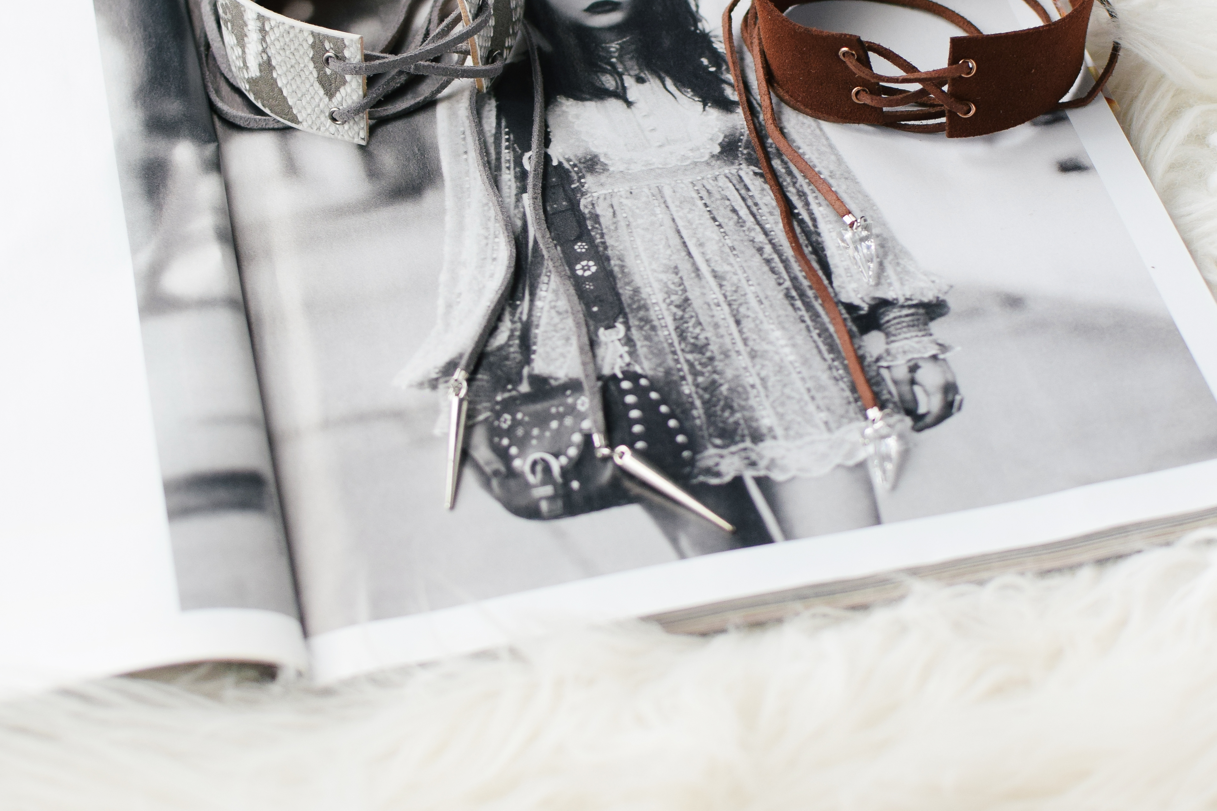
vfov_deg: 16.6
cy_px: 202
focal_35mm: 82
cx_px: 793
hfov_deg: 24.7
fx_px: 2764
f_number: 2.8
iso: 640
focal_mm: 35
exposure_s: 1/200
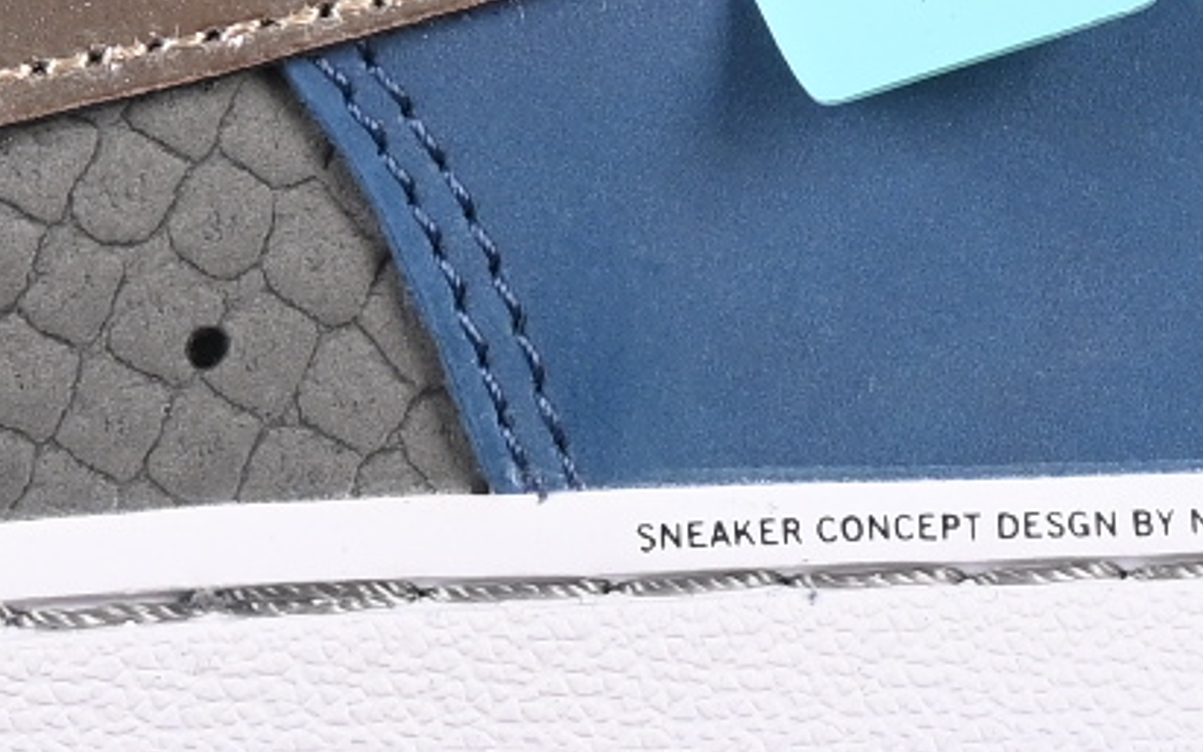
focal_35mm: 518
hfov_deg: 4.0
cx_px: -784
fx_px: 16985
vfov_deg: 2.5
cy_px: -354
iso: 160
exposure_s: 1/60
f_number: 6.3
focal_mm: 50
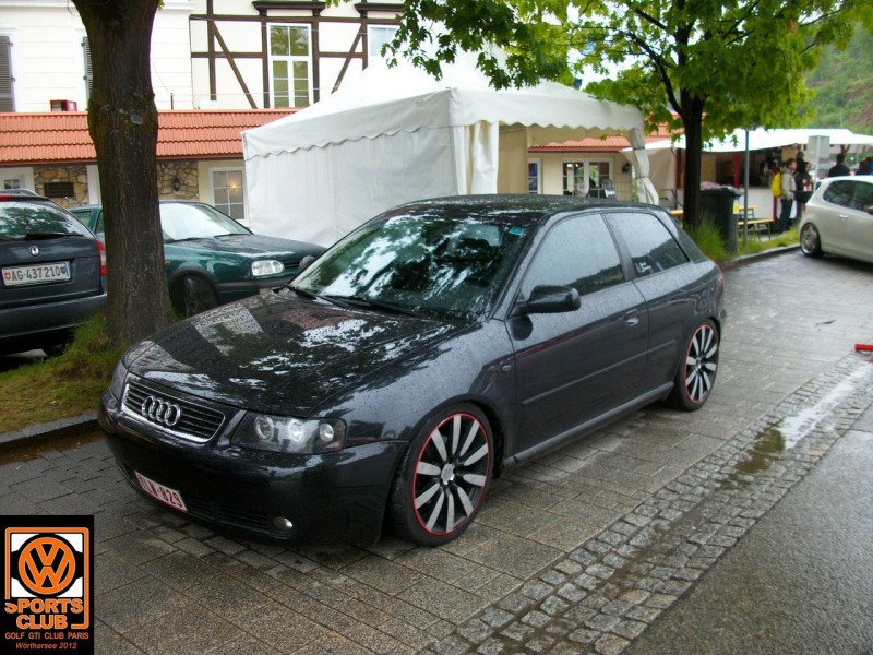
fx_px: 857
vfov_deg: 41.8
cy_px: 328
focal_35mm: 34
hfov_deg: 54.0
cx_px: 436
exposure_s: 1/97
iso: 80
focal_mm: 5.7
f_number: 2.9
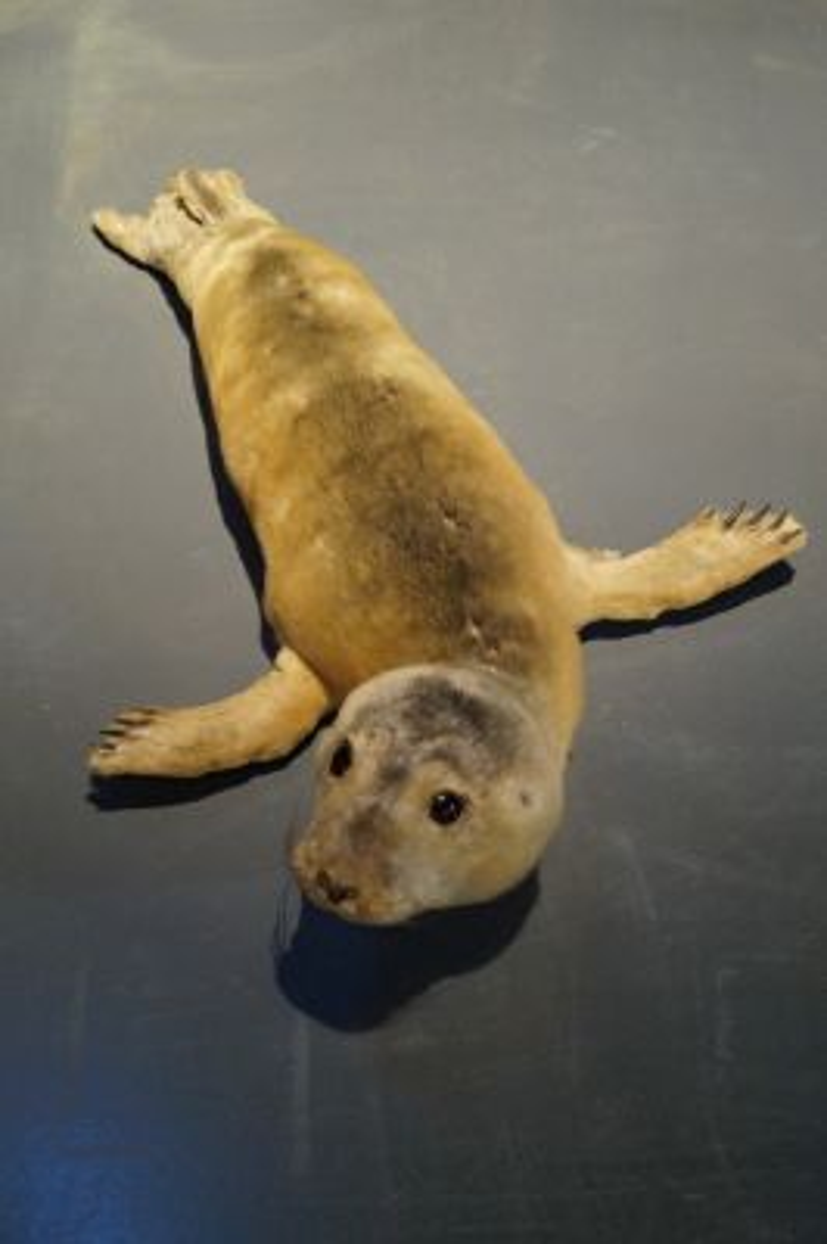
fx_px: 1346
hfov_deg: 34.2
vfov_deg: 49.6
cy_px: 622
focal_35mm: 39
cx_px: 414
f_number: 4.5
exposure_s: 1/160
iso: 3200
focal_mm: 26
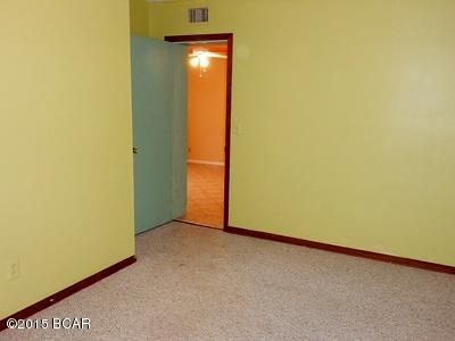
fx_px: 407
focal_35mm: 31
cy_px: 170
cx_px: 228
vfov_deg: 45.4
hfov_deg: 58.4
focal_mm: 5.6
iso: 500
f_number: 4.2
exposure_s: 1/30
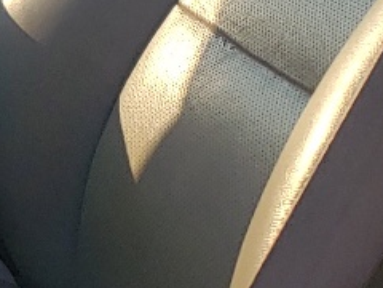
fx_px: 1914
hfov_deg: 10.8
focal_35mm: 173
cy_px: -22
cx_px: -282
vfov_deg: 8.5
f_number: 1.5
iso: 50
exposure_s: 1/2000
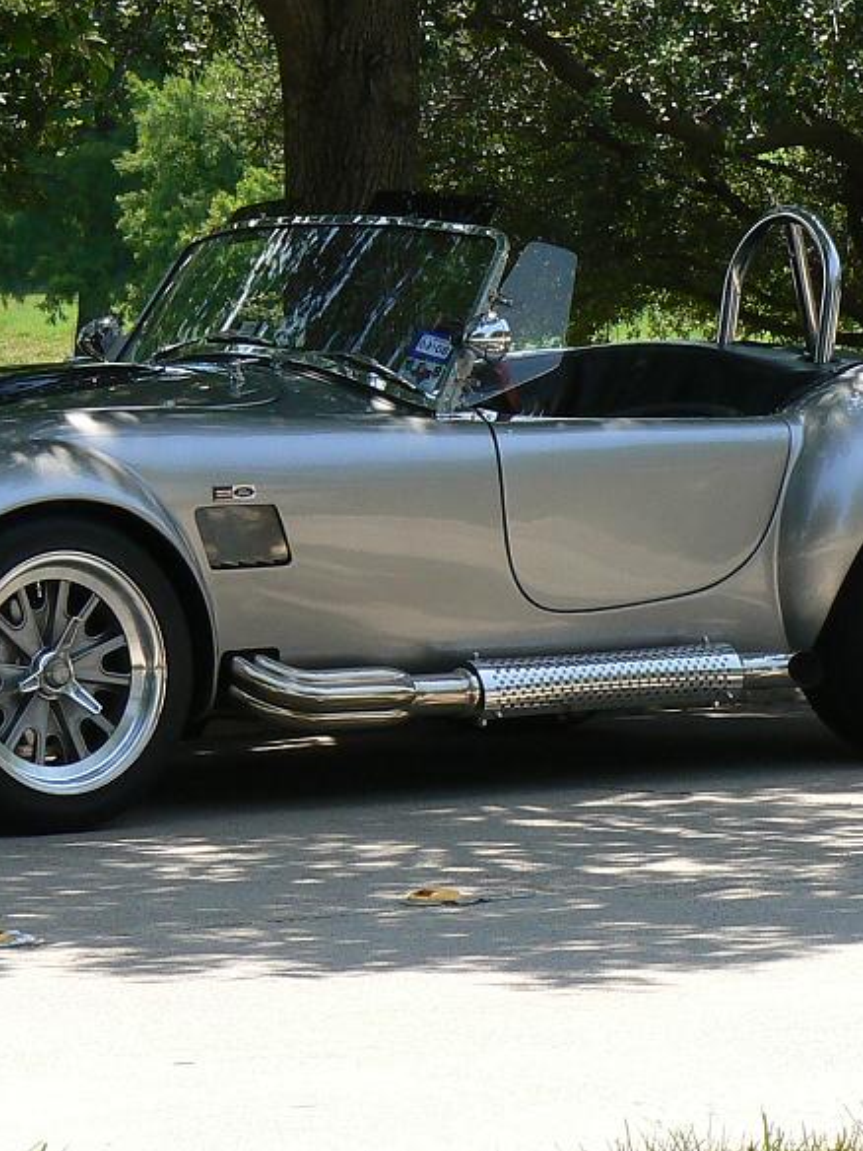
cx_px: 363
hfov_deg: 6.7
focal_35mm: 223
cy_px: 457
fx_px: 7413
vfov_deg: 8.9
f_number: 5.6
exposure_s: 1/160
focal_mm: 15.5
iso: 80
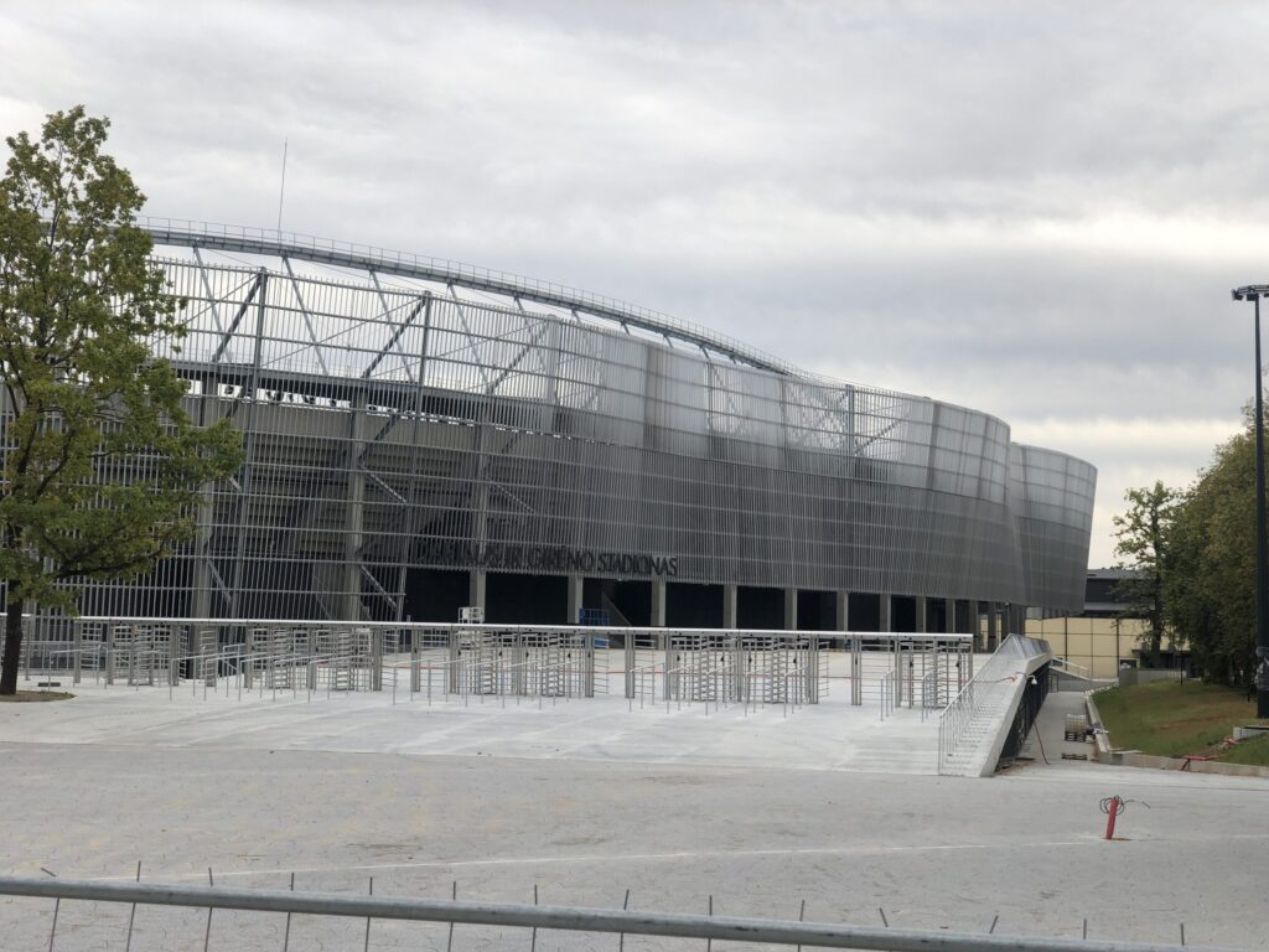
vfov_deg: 28.0
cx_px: 634
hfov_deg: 36.8
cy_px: 476
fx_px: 1906
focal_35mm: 52
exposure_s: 1/631
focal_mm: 6
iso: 16
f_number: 2.4
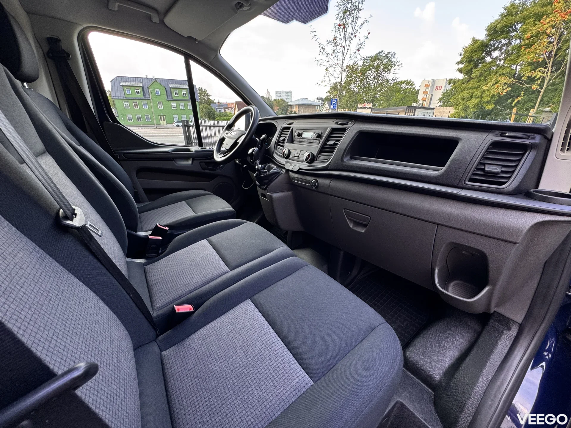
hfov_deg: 102.1
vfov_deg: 85.7
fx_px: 231
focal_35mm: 14
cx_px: 286
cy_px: 214
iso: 125
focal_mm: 2.22
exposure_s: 1/99
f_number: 2.2
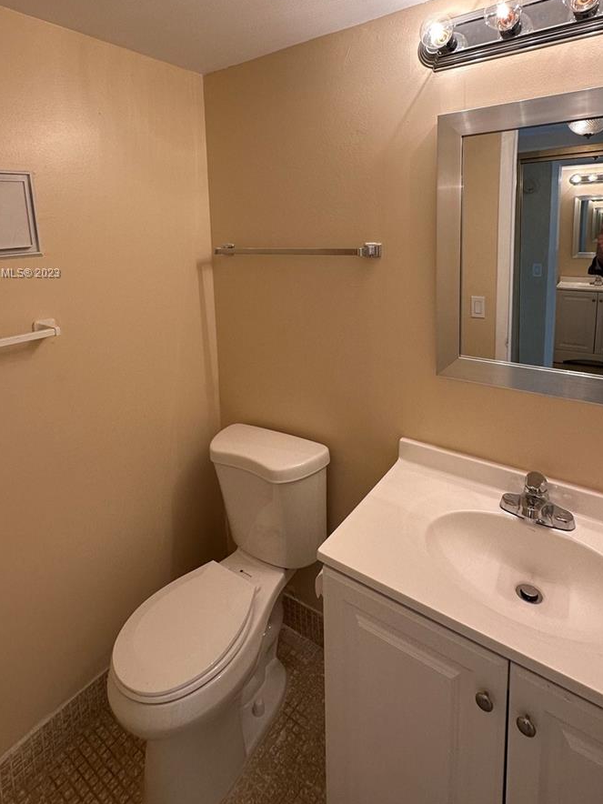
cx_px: 303
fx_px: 441
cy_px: 274
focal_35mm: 19
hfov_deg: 68.7
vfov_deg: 82.0
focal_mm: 2.22
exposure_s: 1/120
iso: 125
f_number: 2.2
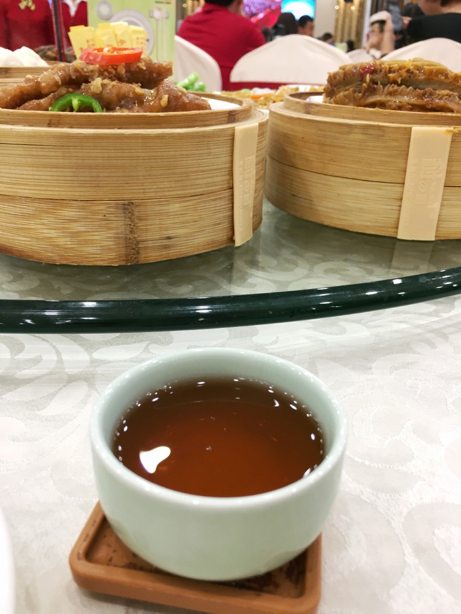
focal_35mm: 29
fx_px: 515
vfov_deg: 61.7
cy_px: 307
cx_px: 230
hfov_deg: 48.2
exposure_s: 1/33
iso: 64
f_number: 2.2
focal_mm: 4.15
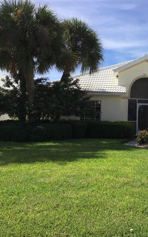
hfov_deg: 26.4
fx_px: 290
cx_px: 161
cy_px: 119
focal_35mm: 45
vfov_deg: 44.4
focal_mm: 3.3
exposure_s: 1/1359
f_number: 2.4
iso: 25
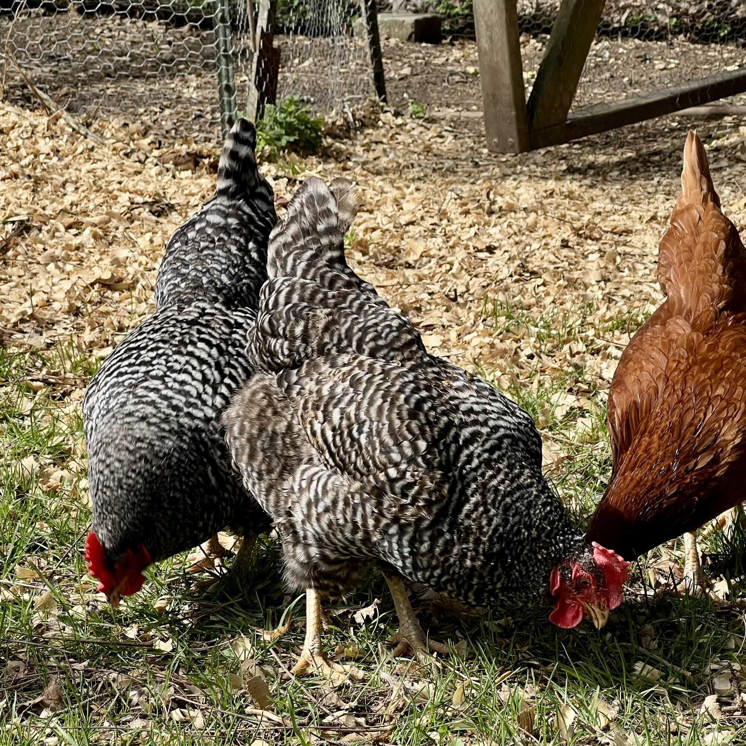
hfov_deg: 17.1
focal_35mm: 102
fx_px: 2487
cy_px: 376
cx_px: 425
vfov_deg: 17.1
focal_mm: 9
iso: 32
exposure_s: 1/295
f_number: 2.8
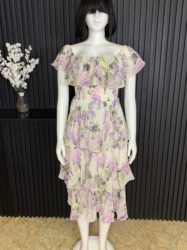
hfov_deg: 48.2
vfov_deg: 61.6
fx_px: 209
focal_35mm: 29
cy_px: 121
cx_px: 97
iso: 64
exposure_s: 1/45
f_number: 1.8
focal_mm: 4.25
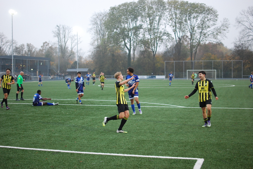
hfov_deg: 37.8
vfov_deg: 25.8
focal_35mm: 52
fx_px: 369
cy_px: 84
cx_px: 126
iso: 720
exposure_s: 1/500
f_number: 2
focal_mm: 35
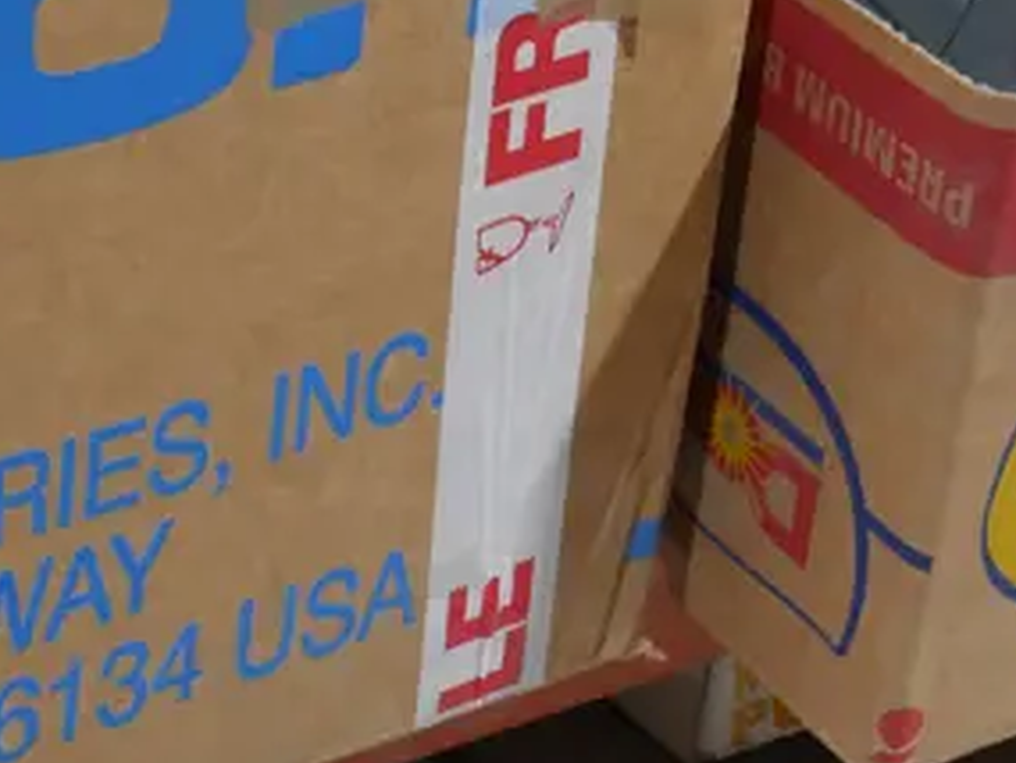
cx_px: 759
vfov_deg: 9.8
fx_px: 4434
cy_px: 415
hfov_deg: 13.0
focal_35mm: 151
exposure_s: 1/60
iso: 800
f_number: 4.6
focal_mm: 21
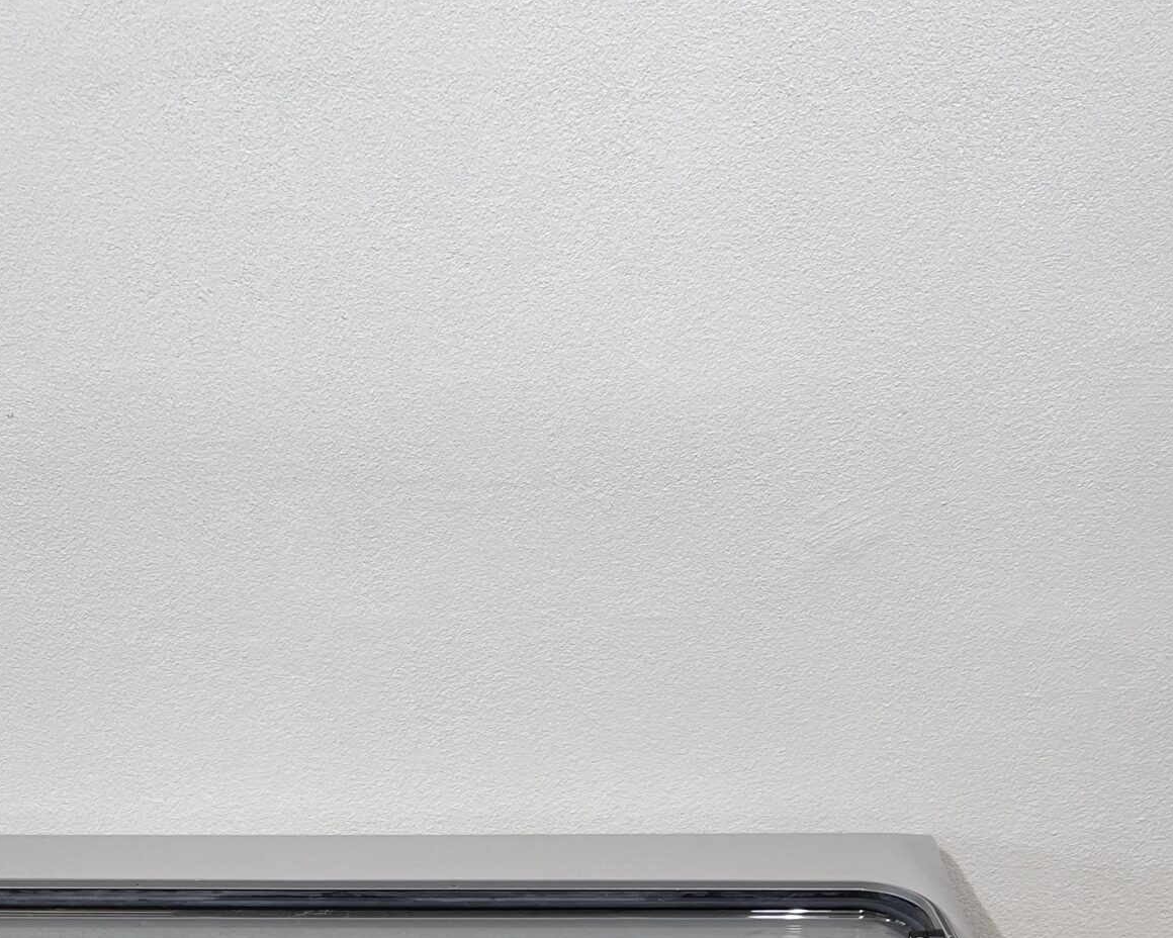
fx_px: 1944
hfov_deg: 33.0
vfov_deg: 25.5
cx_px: 308
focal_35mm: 56
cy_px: 982
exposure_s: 1/100
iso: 40
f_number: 1.6
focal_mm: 5.1
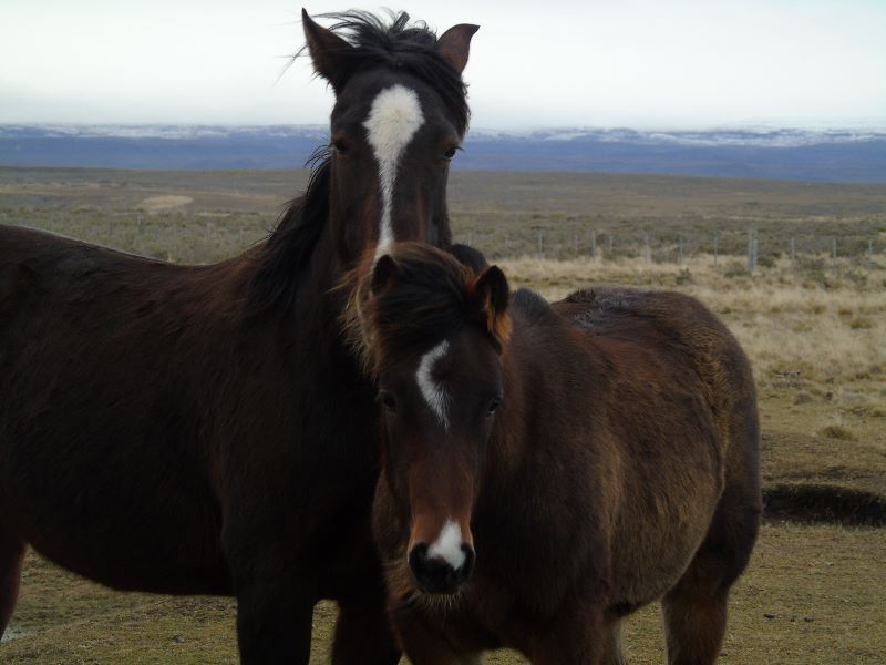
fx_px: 4146
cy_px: 332
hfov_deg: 12.2
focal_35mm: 162
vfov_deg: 9.2
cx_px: 443
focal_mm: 29
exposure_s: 1/125
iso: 100
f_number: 4.9
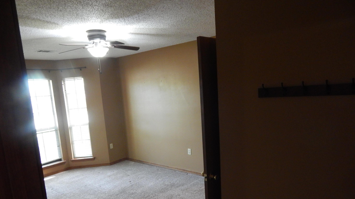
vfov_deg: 43.9
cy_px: 129
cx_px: 173
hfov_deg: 71.9
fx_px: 245
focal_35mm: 26
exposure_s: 1/20
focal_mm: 4
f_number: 3
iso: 400
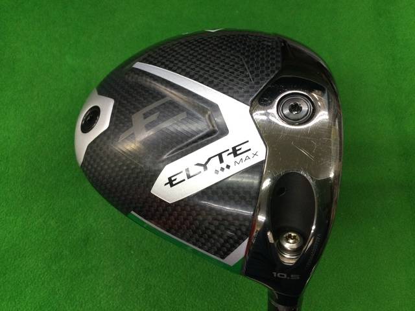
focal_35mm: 31
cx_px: 208
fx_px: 372
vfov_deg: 45.4
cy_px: 156
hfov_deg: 58.4
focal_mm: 3.3
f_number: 2.4
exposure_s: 1/30
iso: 80
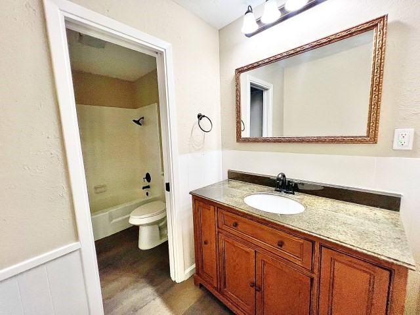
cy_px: 158
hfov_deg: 106.2
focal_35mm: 13
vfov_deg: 89.9
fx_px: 158
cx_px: 210
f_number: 1.8
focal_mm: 1.57
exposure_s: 1/120
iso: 160
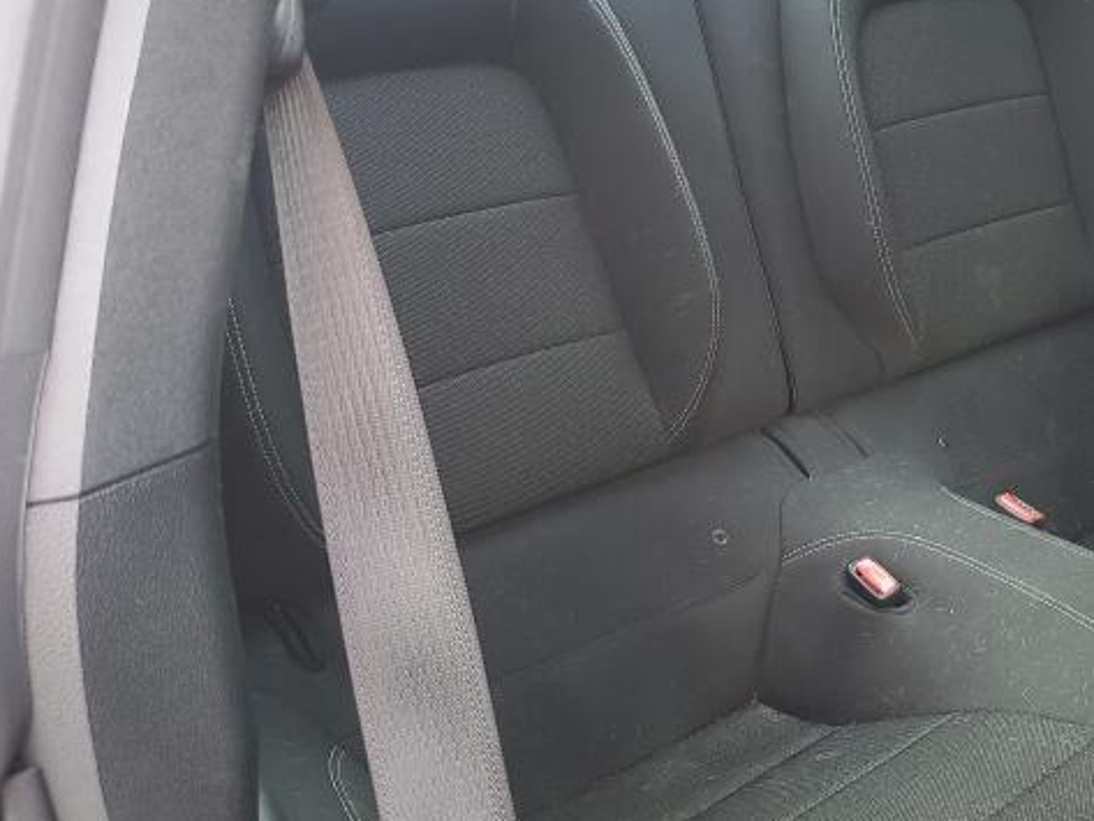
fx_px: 1391
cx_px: 800
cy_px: 419
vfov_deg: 32.9
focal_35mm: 44
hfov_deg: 41.8
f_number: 1.5
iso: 77
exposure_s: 1/100
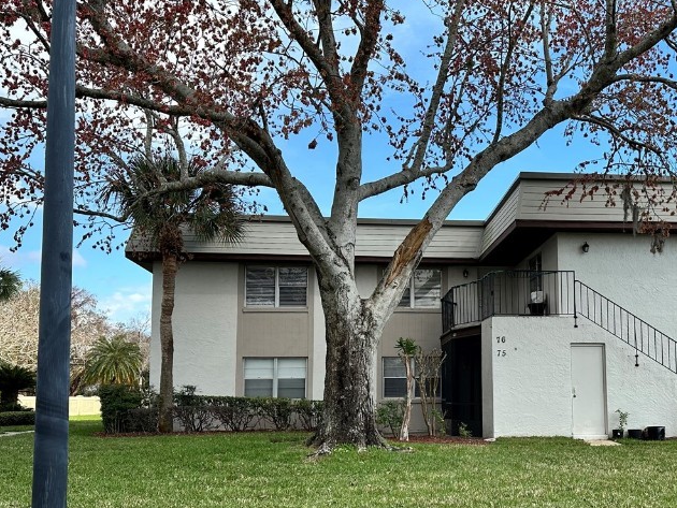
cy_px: 311
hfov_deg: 46.9
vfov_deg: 36.7
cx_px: 462
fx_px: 763
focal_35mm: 39
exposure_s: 1/2591
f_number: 1.78
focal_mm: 6.86
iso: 80
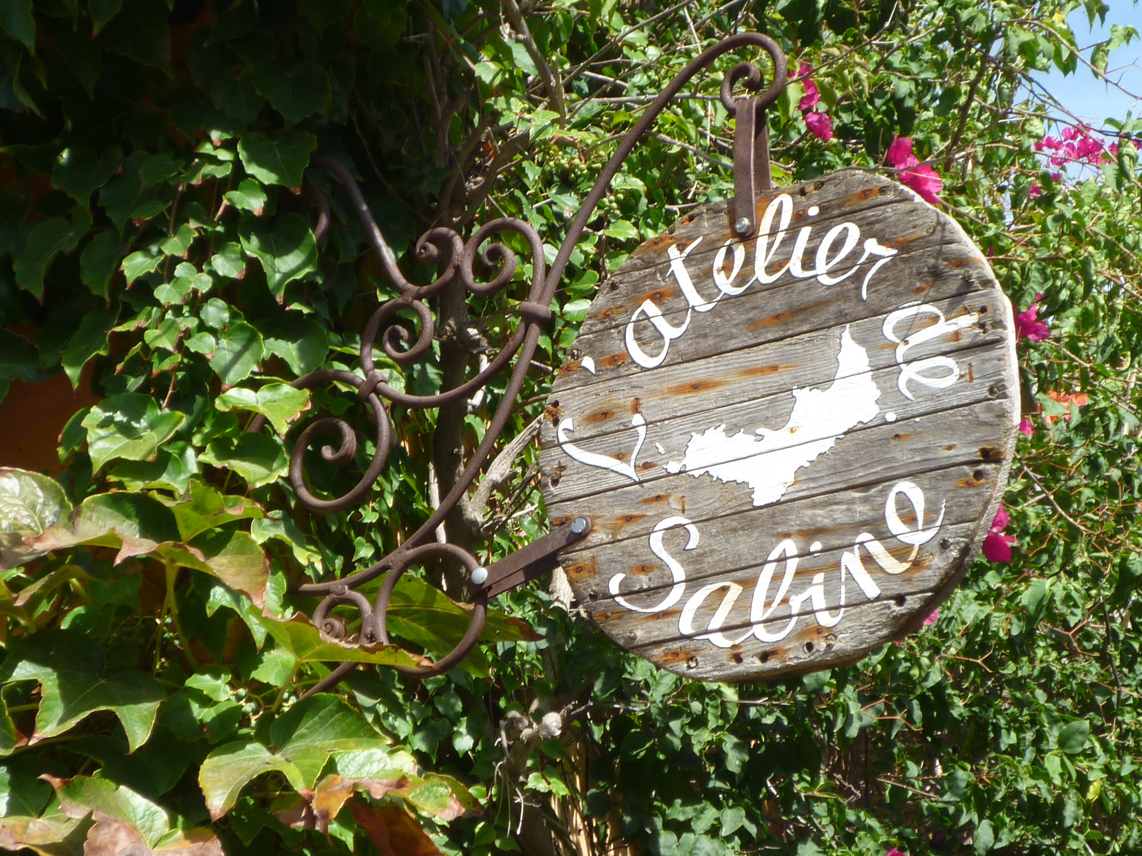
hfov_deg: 19.4
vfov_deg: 14.6
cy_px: 428
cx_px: 571
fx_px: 3332
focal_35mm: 101
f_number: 4.9
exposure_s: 1/200
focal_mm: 11.3
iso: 80
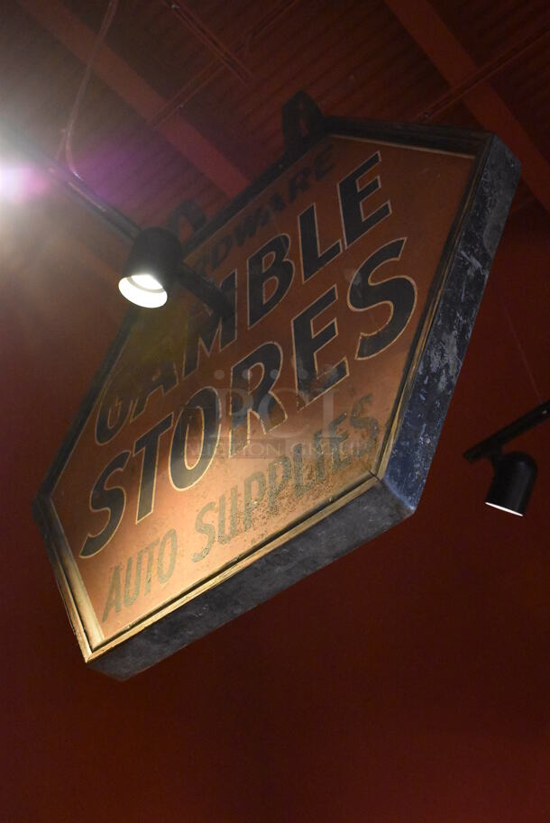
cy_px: 412
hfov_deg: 35.5
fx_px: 858
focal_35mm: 38
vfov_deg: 51.3
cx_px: 275
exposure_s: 1/125
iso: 7200
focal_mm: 25
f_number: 4
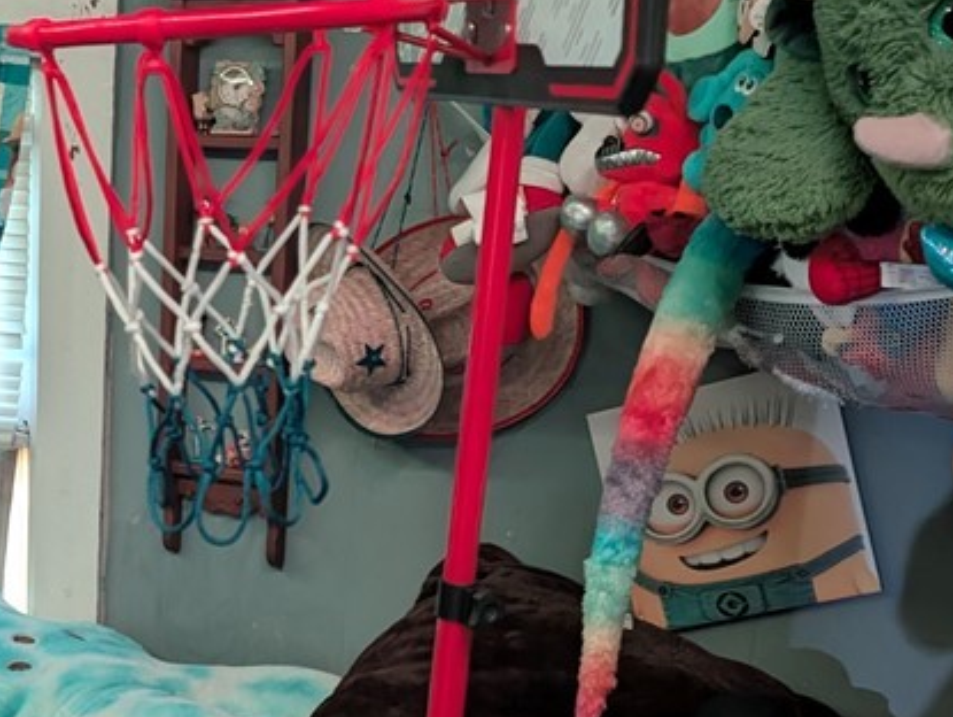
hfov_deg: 31.5
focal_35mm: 59
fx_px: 1626
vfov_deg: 24.1
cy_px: 653
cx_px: 139
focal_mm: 6.9
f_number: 1.68
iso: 981
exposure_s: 1/20.8
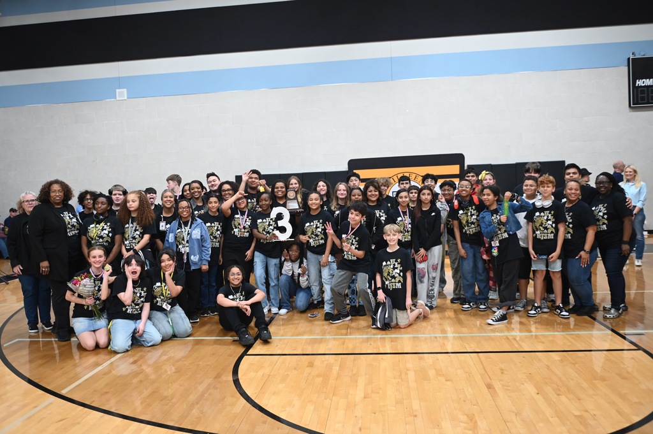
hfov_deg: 63.7
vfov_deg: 44.9
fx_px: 526
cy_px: 217
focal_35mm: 29
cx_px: 326
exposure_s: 1/250
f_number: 2.8
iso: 2000
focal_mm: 29
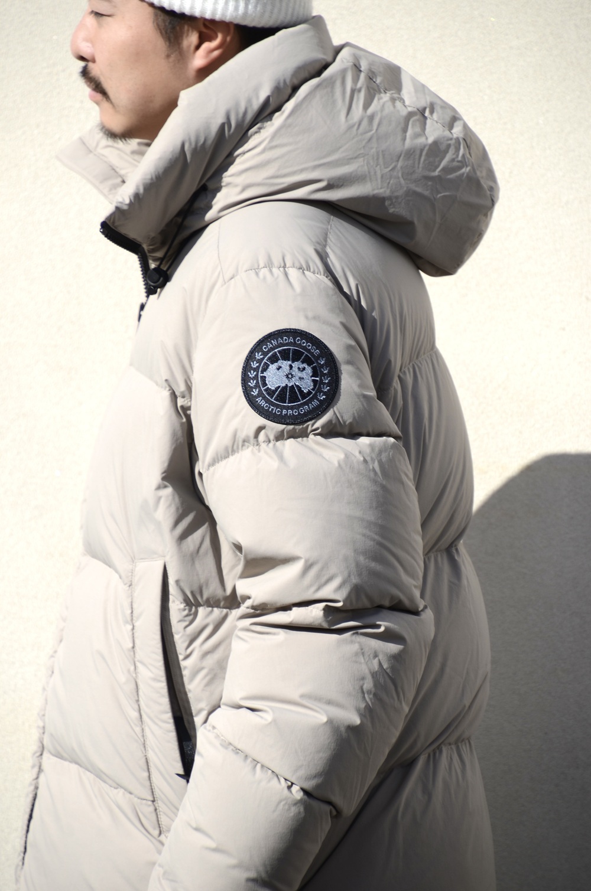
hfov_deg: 4.6
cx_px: 296
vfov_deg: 6.9
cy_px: 446
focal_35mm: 300
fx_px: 7418
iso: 125
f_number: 6.3
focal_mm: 200
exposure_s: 1/800
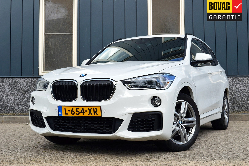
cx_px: 124
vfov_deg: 25.8
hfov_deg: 37.9
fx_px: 363
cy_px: 83
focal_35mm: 52
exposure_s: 1/250
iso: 400
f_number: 10
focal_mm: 35
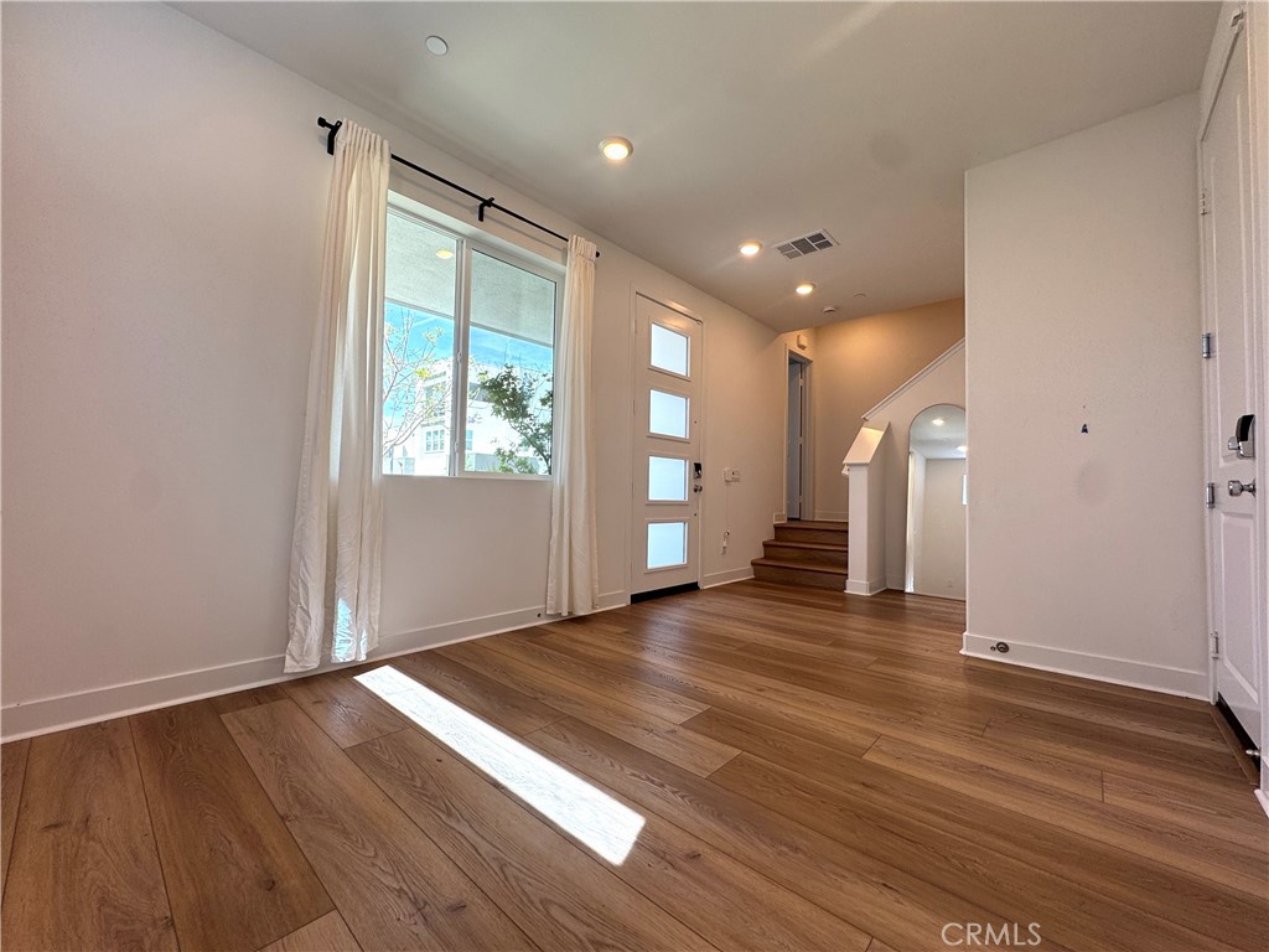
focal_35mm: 14
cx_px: 634
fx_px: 513
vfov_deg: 85.7
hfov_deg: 102.1
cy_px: 476
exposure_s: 1/138
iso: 40
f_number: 2.2
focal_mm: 2.22
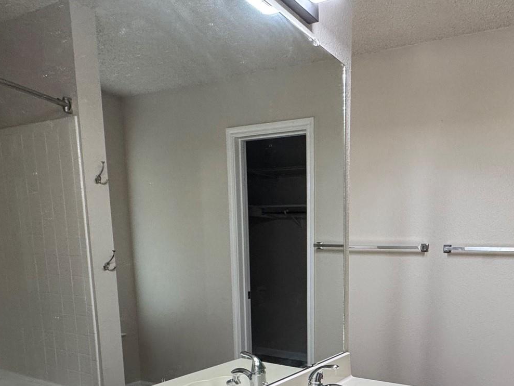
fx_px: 431
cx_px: 385
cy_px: 324
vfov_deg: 45.1
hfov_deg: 58.5
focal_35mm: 29
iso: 250
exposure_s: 1/120
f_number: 2.2
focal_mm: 2.22
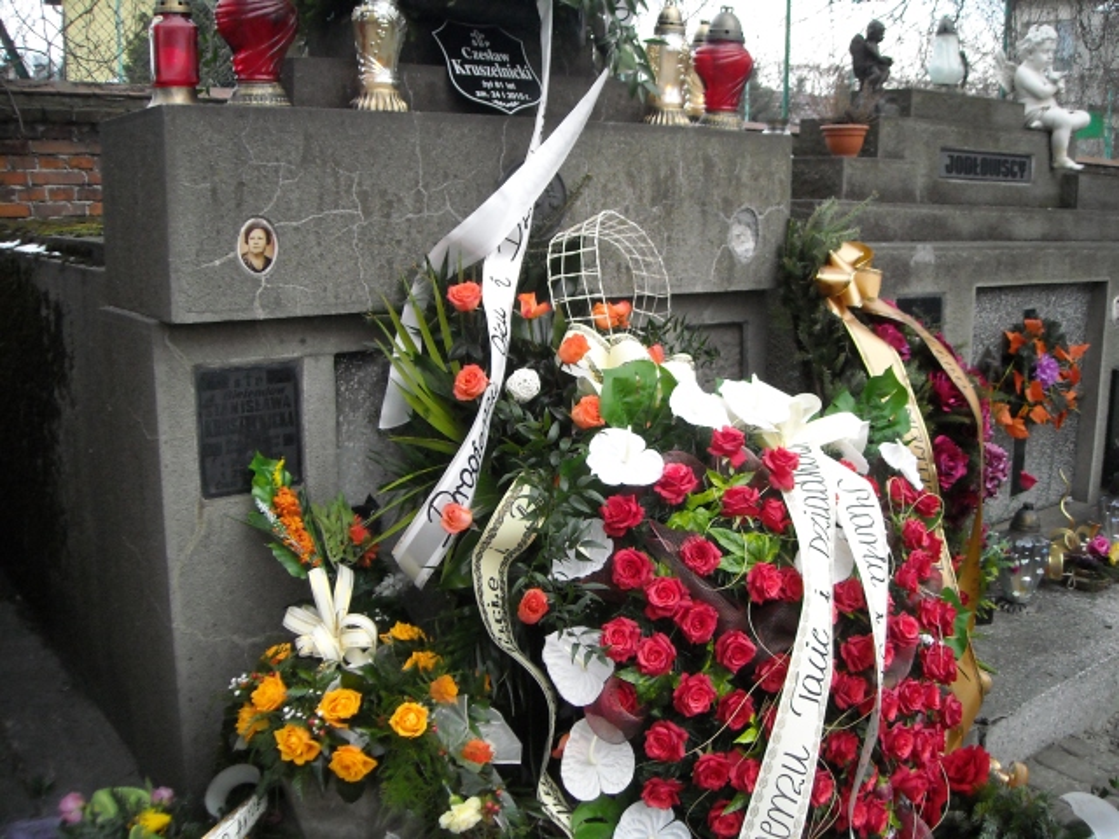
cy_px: 420
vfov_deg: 40.7
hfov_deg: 52.6
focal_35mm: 35
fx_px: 1131
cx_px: 560
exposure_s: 1/239
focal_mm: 5.7
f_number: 2.8
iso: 322
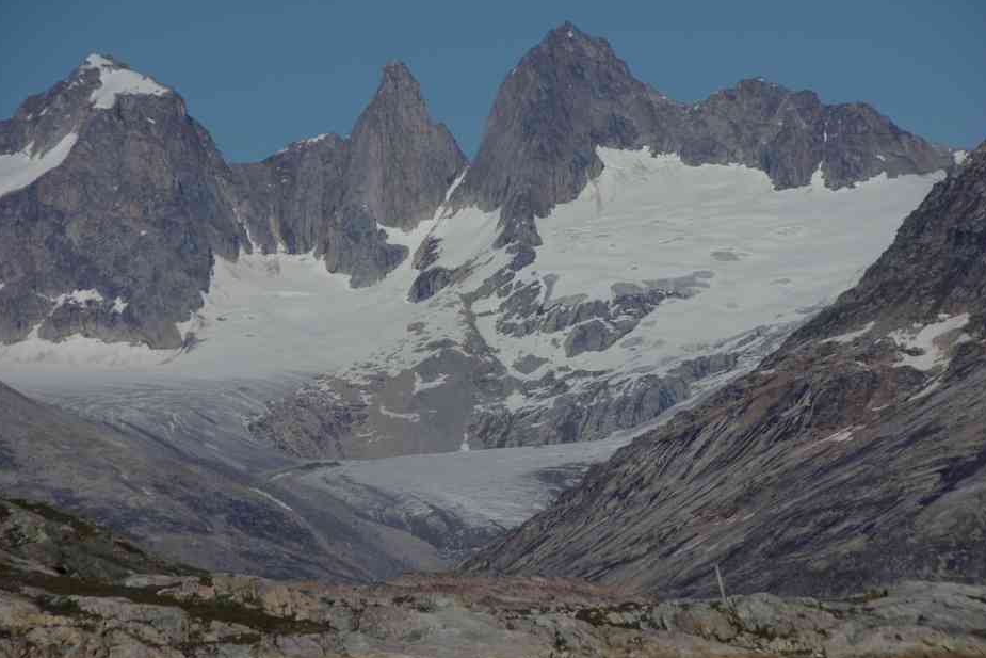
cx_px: 511
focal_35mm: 252
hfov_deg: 8.2
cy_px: 318
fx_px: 6890
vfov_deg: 5.5
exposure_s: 1/750
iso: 100
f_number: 11
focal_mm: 155
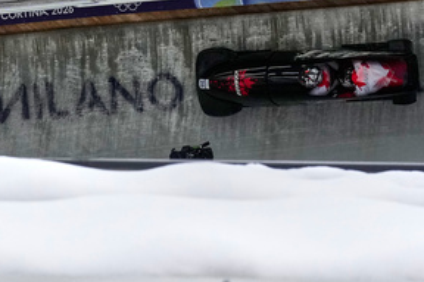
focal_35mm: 366
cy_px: -80
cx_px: 4
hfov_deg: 5.6
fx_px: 4310
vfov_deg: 3.7
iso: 2500
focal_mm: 103
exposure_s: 1/4000
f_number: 8
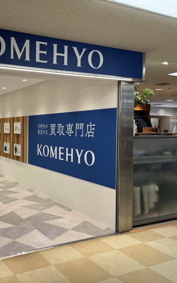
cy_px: 142
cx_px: 23
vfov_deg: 56.7
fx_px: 262
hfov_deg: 35.4
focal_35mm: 34
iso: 64
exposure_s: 1/121
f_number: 1.78
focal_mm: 6.76
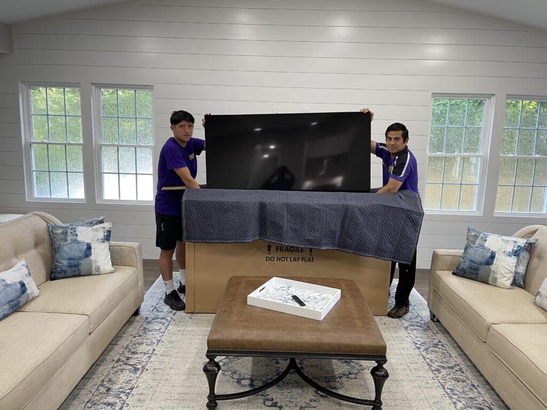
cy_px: 205
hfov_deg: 67.3
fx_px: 411
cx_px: 274
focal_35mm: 26
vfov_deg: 53.1
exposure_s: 1/60
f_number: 1.6
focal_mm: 5.1
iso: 100
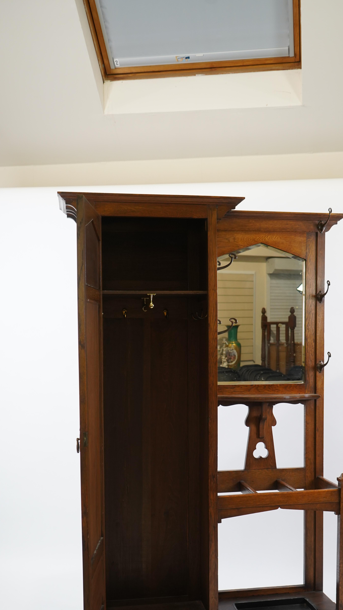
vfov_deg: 47.0
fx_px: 695
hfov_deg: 27.6
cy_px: 374
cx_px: 209
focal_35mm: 43
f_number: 5
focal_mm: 33
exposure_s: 1/125
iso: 1000
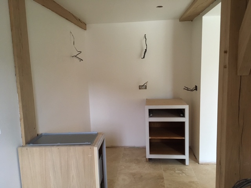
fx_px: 210
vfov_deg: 48.2
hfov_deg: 61.7
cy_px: 94
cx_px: 126
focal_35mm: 29
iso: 200
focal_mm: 4.15
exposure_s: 1/20
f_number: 2.2
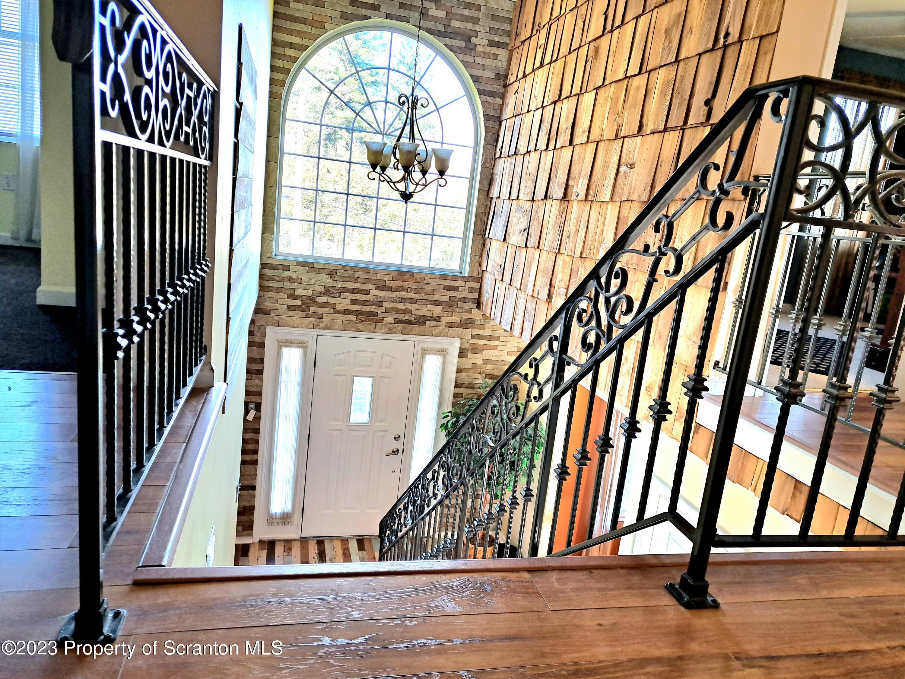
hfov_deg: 71.6
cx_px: 452
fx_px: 627
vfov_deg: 56.8
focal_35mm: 24
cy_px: 340
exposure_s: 1/60.2
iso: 80
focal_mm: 5.23
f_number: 1.8
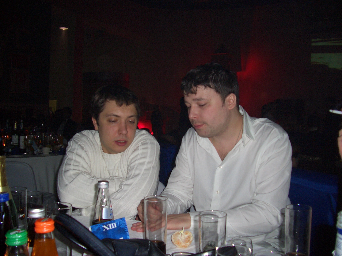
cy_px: 128
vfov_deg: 40.7
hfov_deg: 52.6
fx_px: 346
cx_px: 171
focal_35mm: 35
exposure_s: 1/60
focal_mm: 5.8
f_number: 2.6
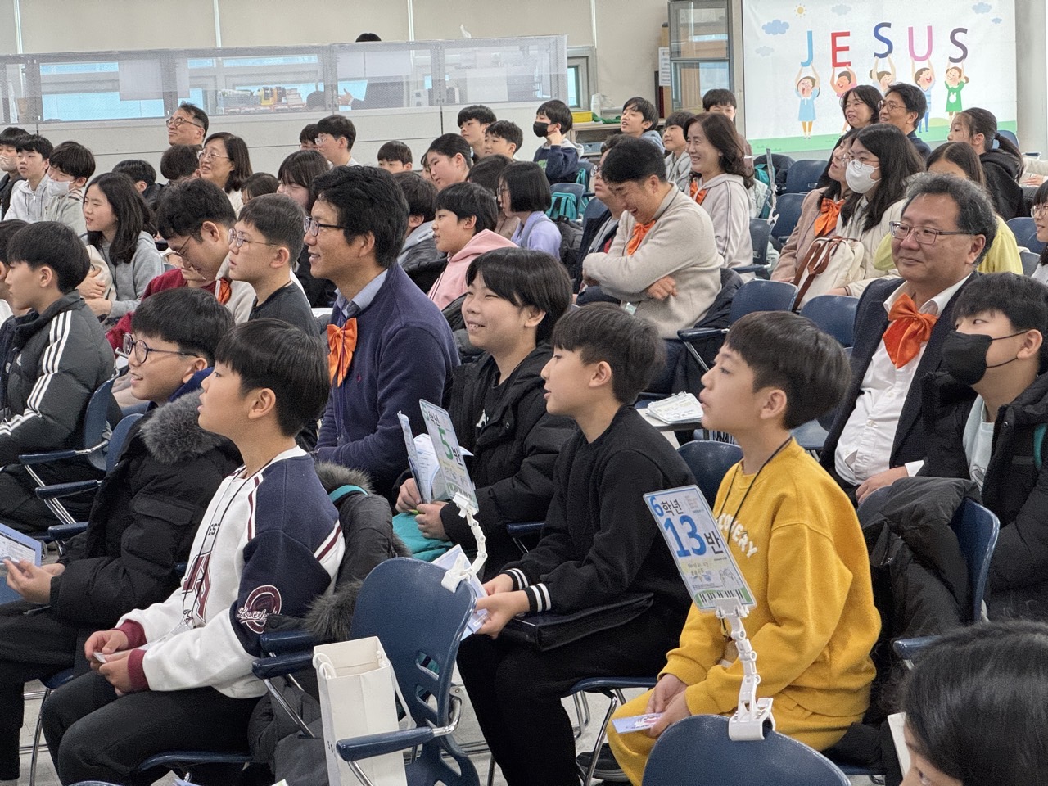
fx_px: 2331
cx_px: 524
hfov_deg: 25.3
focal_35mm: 77
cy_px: 393
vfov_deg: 19.1
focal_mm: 9
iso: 500
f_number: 2.8
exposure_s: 1/60
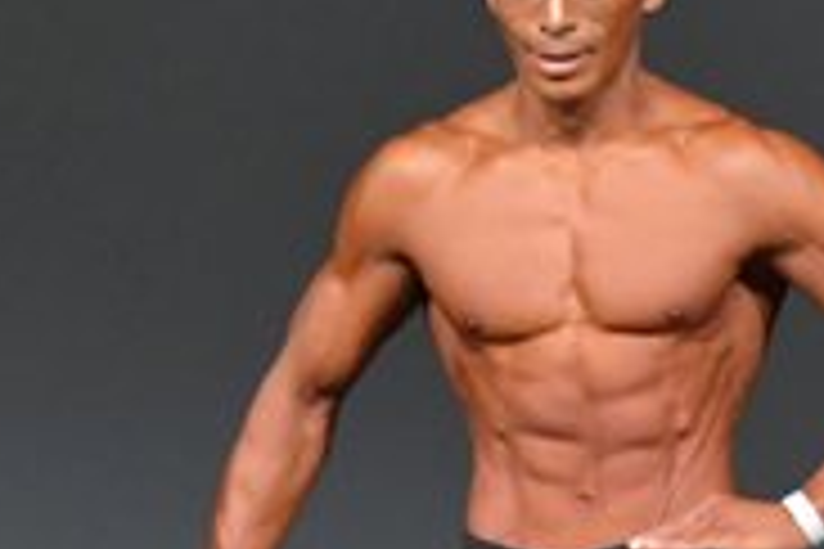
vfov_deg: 1.1
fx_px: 29135
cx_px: 1168
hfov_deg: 1.6
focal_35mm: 1273
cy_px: 716
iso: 4000
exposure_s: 1/400
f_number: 5.6
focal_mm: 200
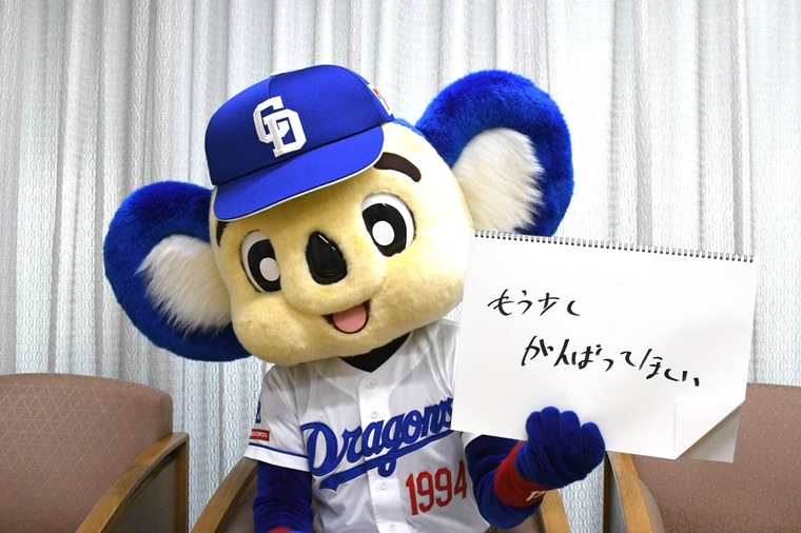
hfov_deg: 46.4
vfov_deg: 31.9
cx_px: 400
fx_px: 934
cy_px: 266
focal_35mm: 42
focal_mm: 28
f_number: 9
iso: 5000
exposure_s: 1/320
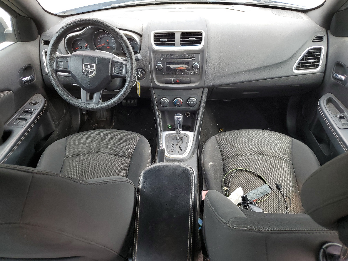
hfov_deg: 67.3
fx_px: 261
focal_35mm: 26
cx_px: 174
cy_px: 130
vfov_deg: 53.1
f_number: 1.5
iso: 50
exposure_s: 1/200
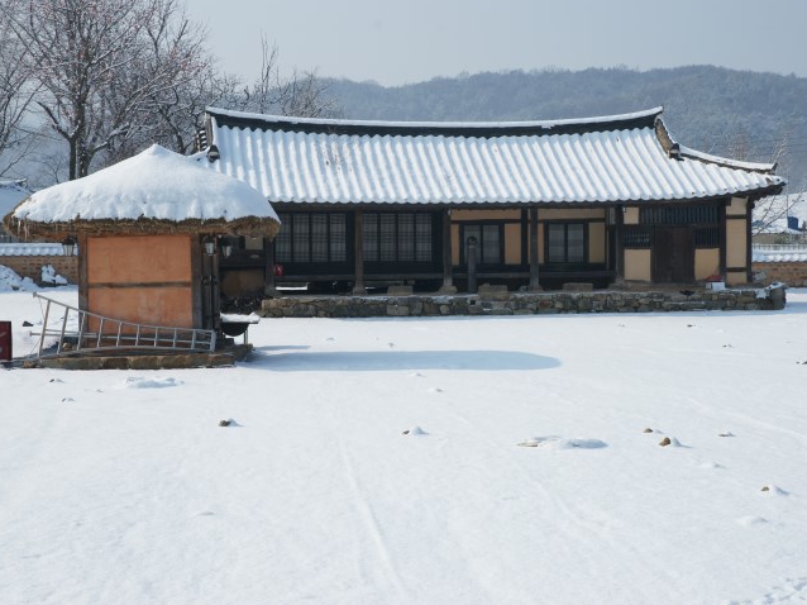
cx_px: 425
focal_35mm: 66
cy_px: 300
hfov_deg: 29.4
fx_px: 1538
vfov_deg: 22.2
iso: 200
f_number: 11
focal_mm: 60
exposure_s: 1/500
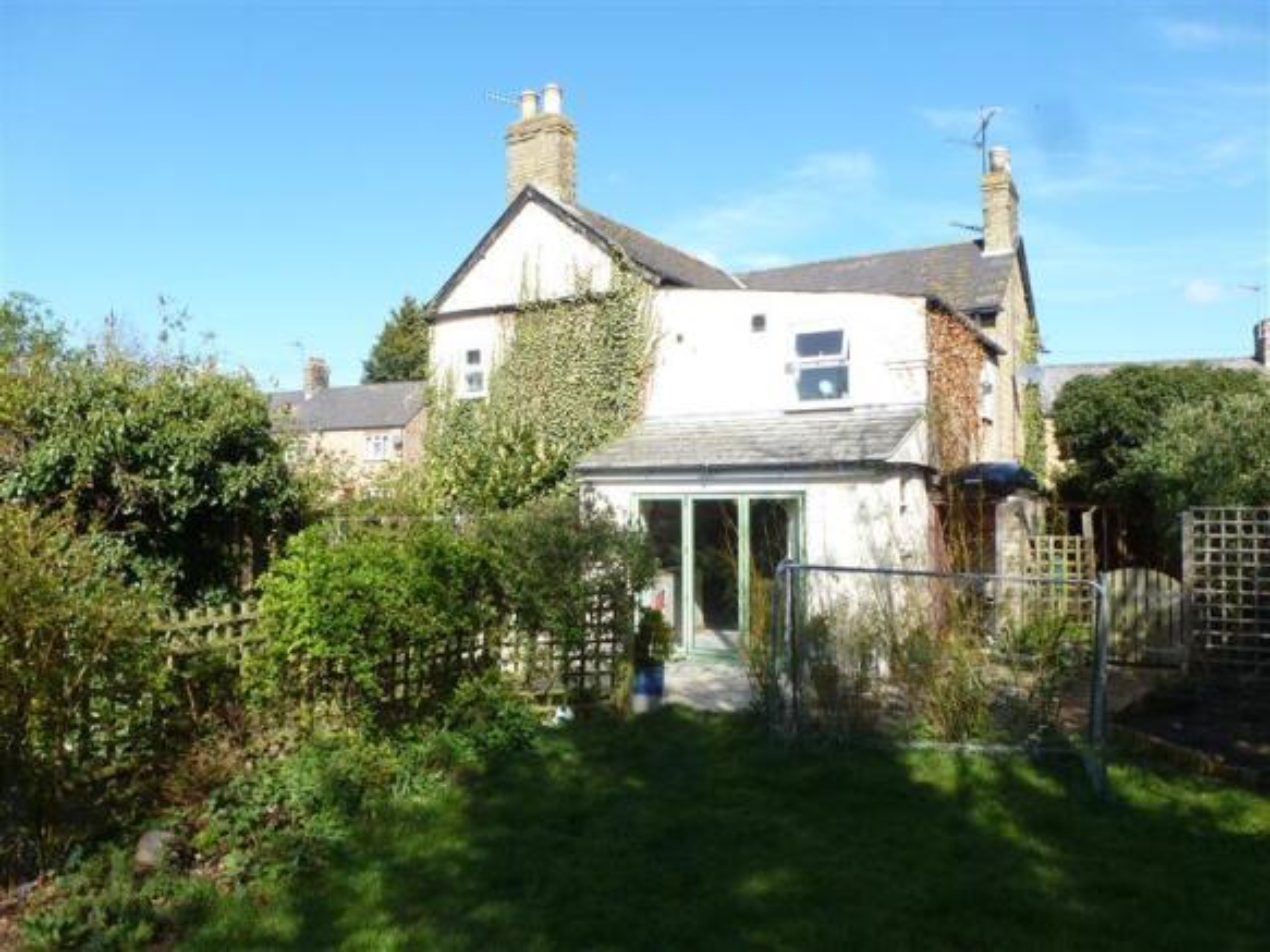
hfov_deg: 71.6
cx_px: 635
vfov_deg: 56.8
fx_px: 880
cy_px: 476
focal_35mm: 24
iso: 100
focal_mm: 4.3
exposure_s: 1/320
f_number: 4
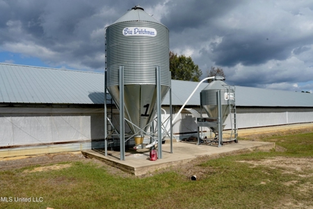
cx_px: 156
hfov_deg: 65.5
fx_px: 243
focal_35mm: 28
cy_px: 104
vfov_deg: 46.4
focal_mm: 28
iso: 320
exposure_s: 1/400
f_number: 14
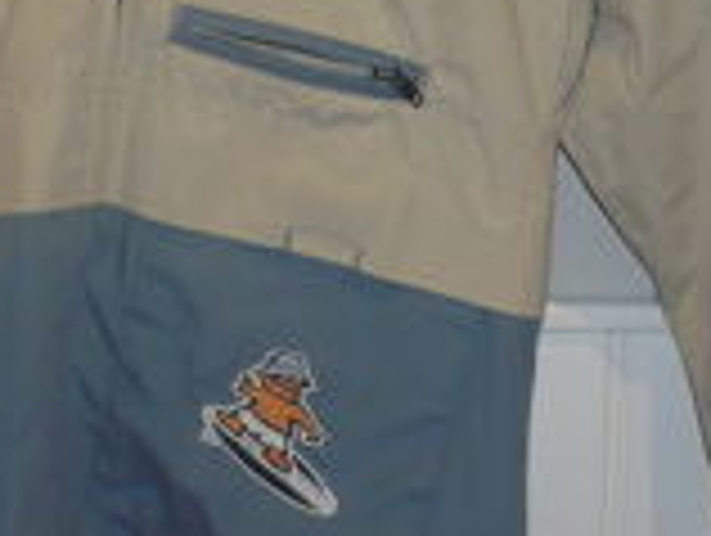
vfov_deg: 13.8
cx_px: 230
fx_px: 2181
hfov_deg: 18.5
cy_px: 23
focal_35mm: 106
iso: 100
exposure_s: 1/30
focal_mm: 5.8
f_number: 2.8
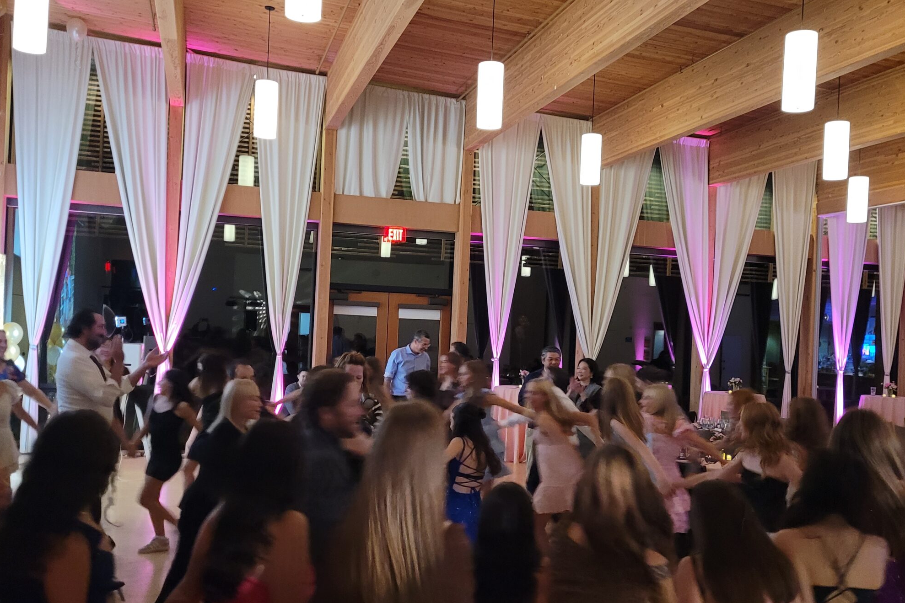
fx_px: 880
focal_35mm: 35
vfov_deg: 37.8
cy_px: 336
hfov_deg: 54.4
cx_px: 463
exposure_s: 1/30
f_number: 1.8
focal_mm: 5.4
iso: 640
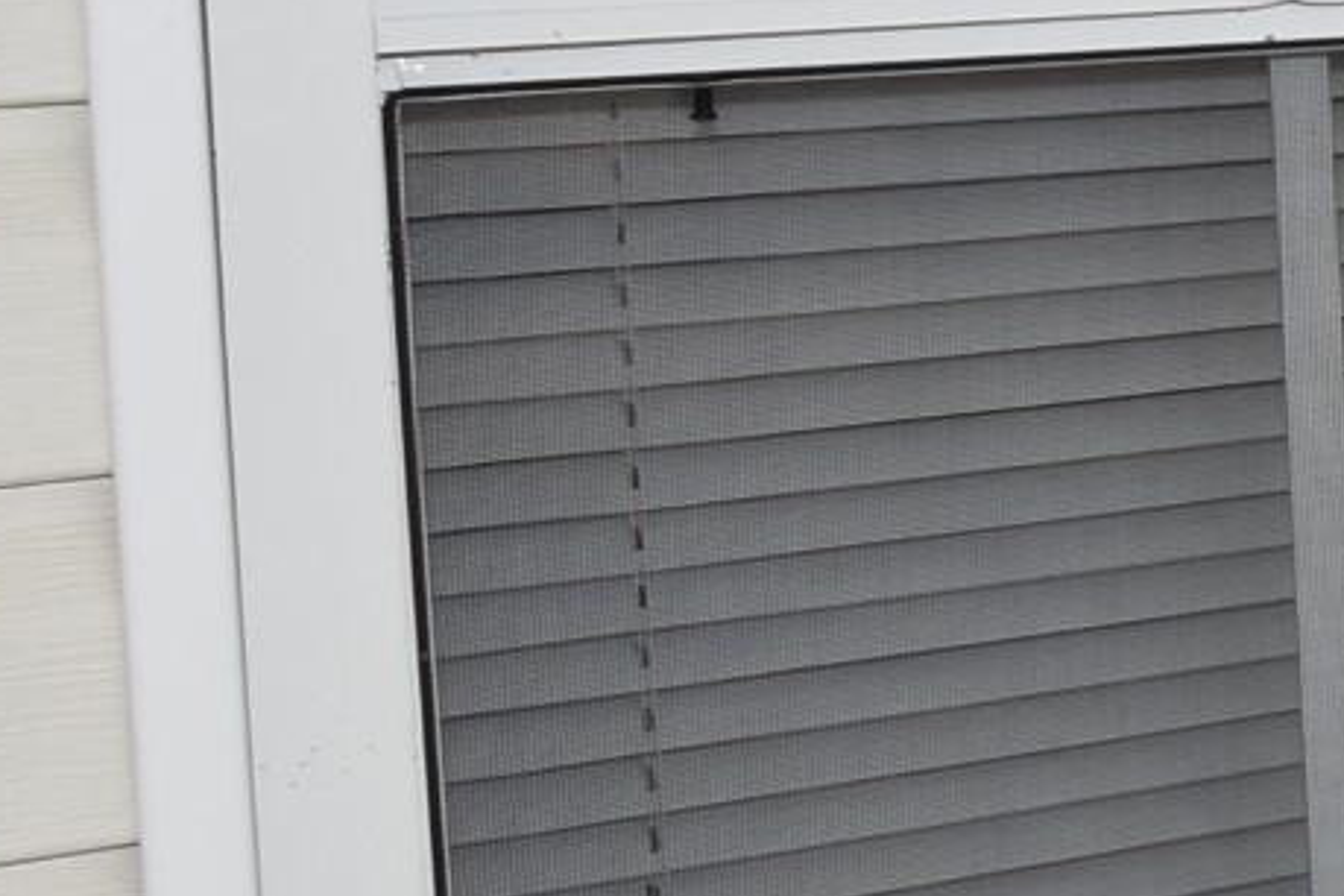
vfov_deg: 13.6
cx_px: 3410
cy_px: -182
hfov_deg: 13.5
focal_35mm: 98
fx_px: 3658
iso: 100
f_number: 6.3
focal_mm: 10
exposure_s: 1/160
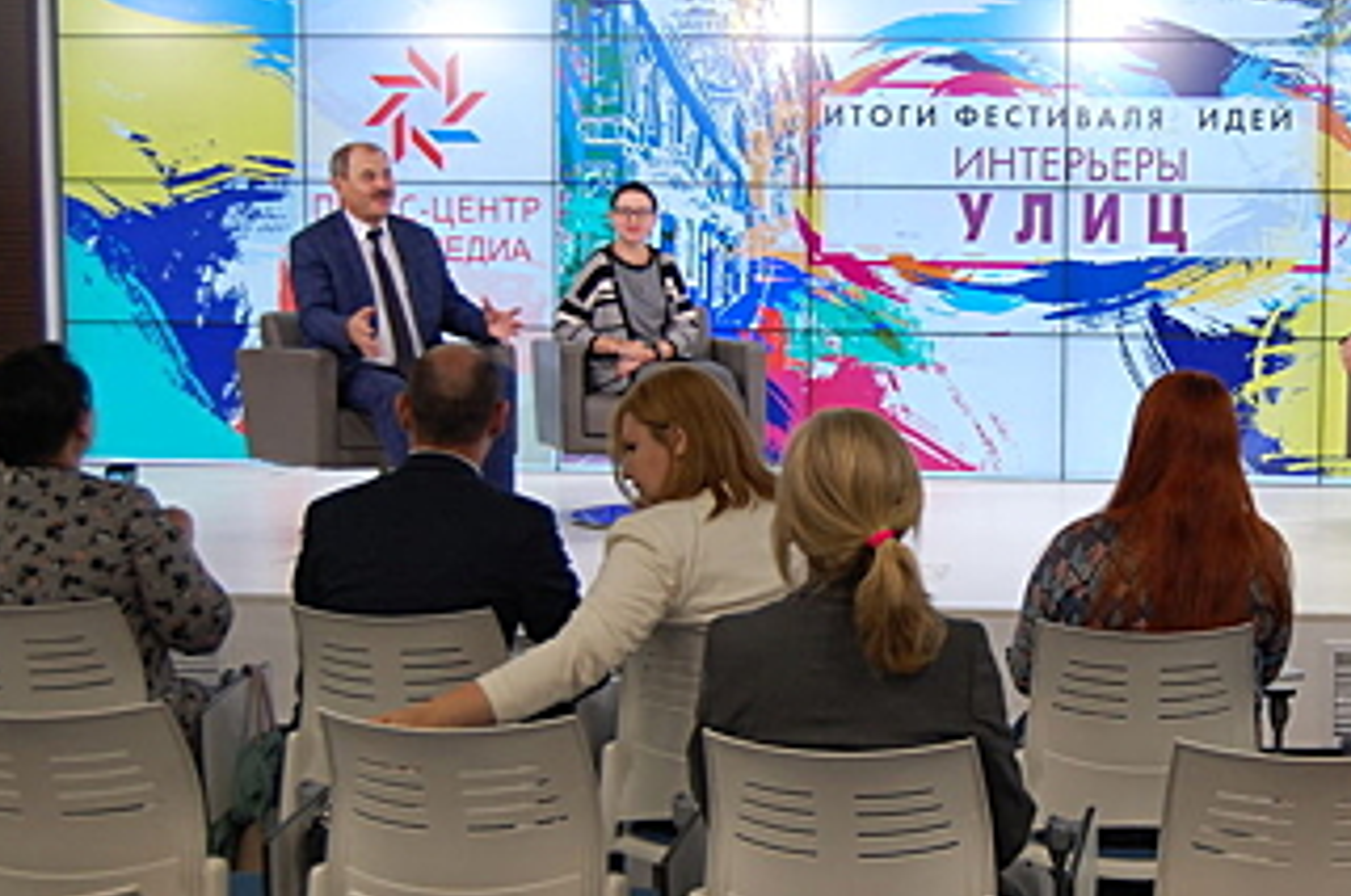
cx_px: 1040
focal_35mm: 64
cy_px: 484
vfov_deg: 21.2
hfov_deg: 30.8
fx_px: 2398
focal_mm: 26
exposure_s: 1/60
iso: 400
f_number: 4
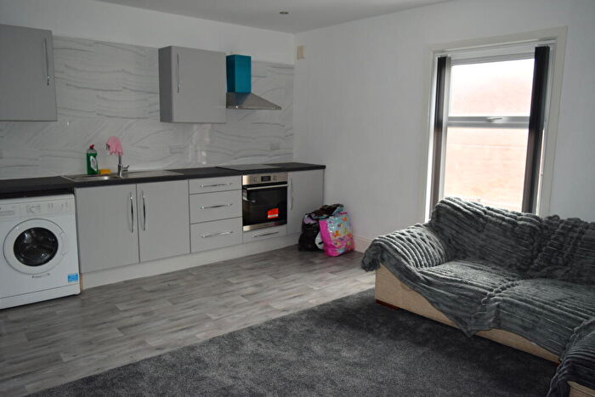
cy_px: 198
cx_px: 298
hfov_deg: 67.4
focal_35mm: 27
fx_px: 446
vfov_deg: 47.9
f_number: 5
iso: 800
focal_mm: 18
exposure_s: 1/100
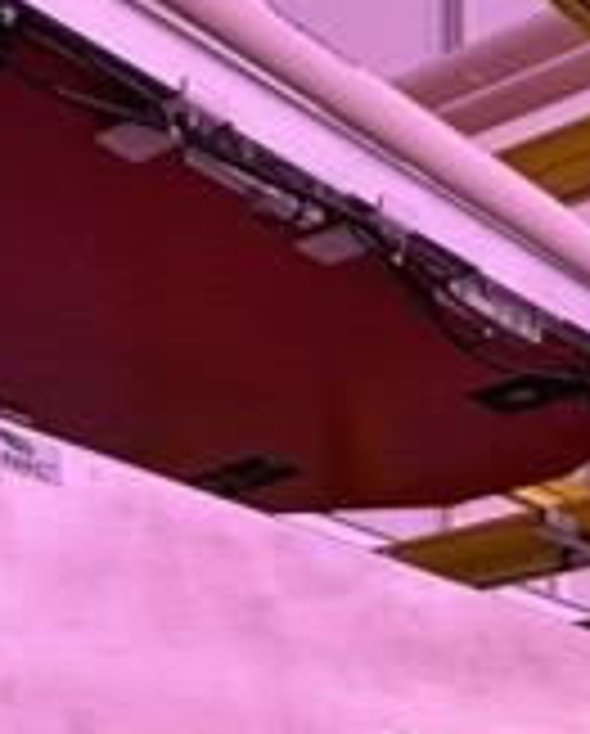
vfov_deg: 22.7
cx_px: 1248
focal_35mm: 67
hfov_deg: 16.3
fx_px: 1458
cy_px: 1117
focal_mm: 2.22
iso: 64
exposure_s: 1/99
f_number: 2.2
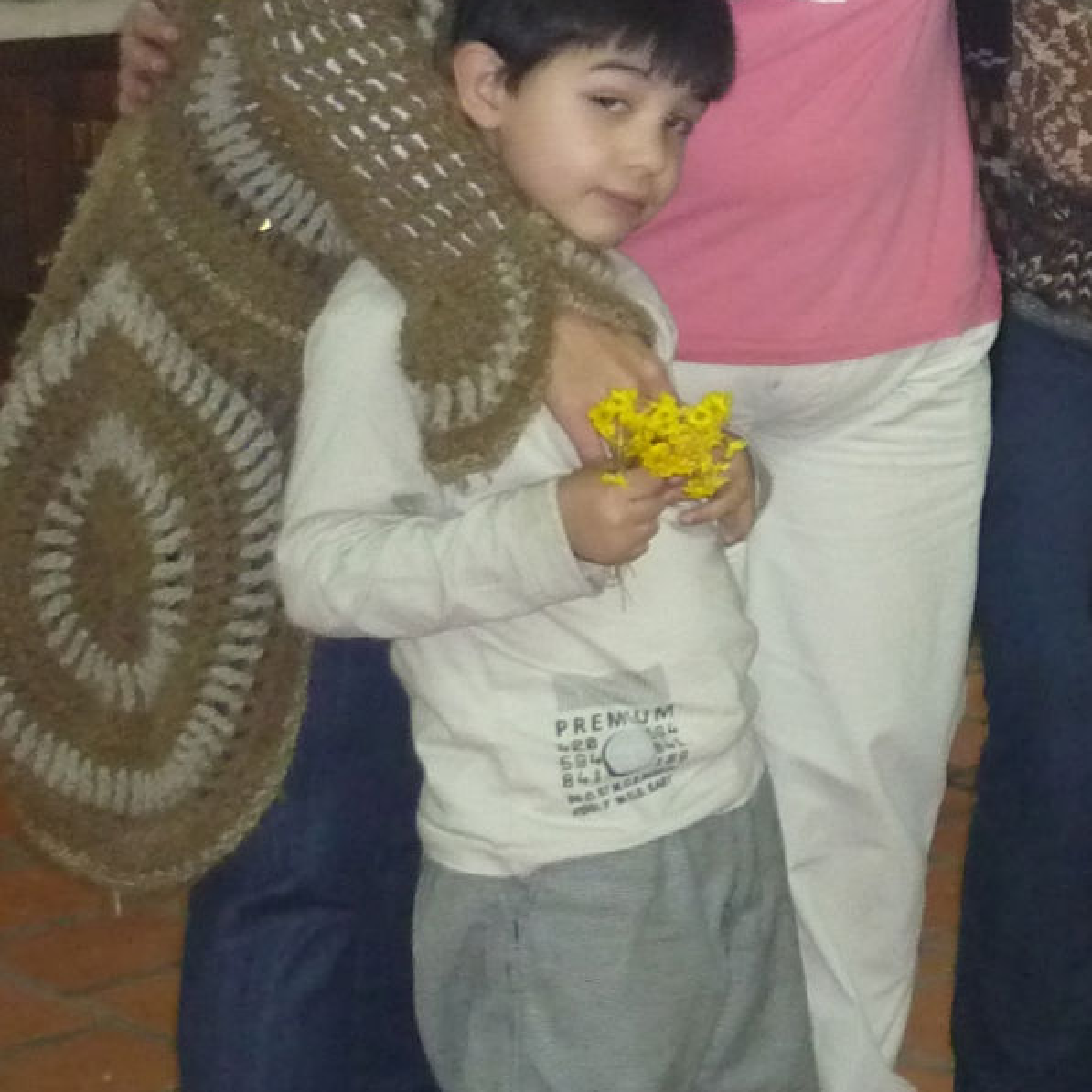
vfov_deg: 17.2
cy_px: 124
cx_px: 1610
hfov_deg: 16.0
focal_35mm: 100
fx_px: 3569
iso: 400
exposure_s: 1/30
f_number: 2.8
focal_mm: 5.5
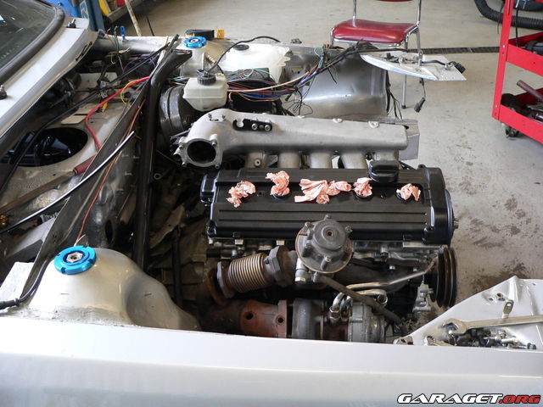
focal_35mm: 36
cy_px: 204
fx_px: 565
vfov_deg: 39.7
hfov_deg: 51.4
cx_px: 272
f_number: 2.8
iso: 200
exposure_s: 1/15
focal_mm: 6
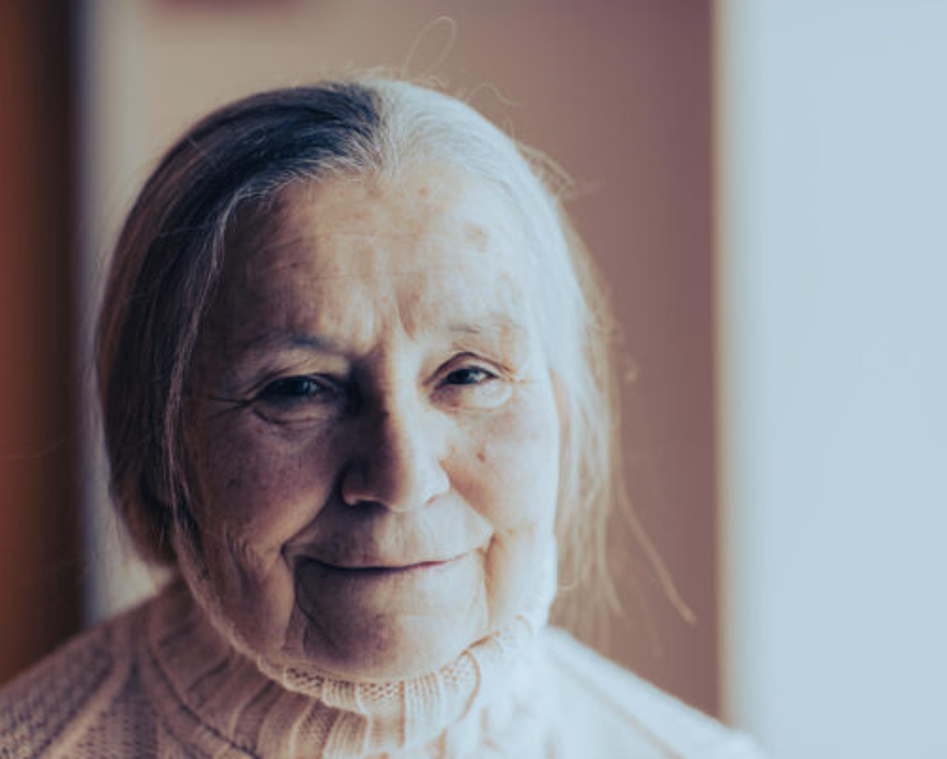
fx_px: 2776
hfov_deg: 19.4
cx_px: 483
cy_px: 382
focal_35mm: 99
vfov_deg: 15.6
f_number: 1.6
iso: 160
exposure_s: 1/125
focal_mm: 85
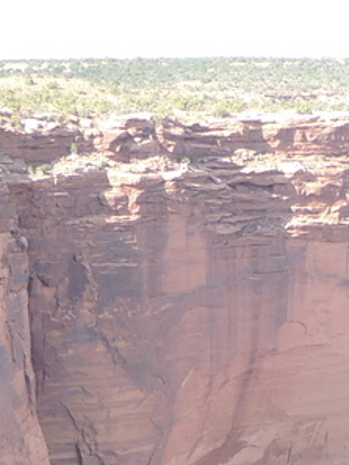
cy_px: 886
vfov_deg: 11.9
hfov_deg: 9.8
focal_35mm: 151
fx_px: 2028
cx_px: 236
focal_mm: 6.2
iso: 100
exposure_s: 1/200
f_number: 3.3
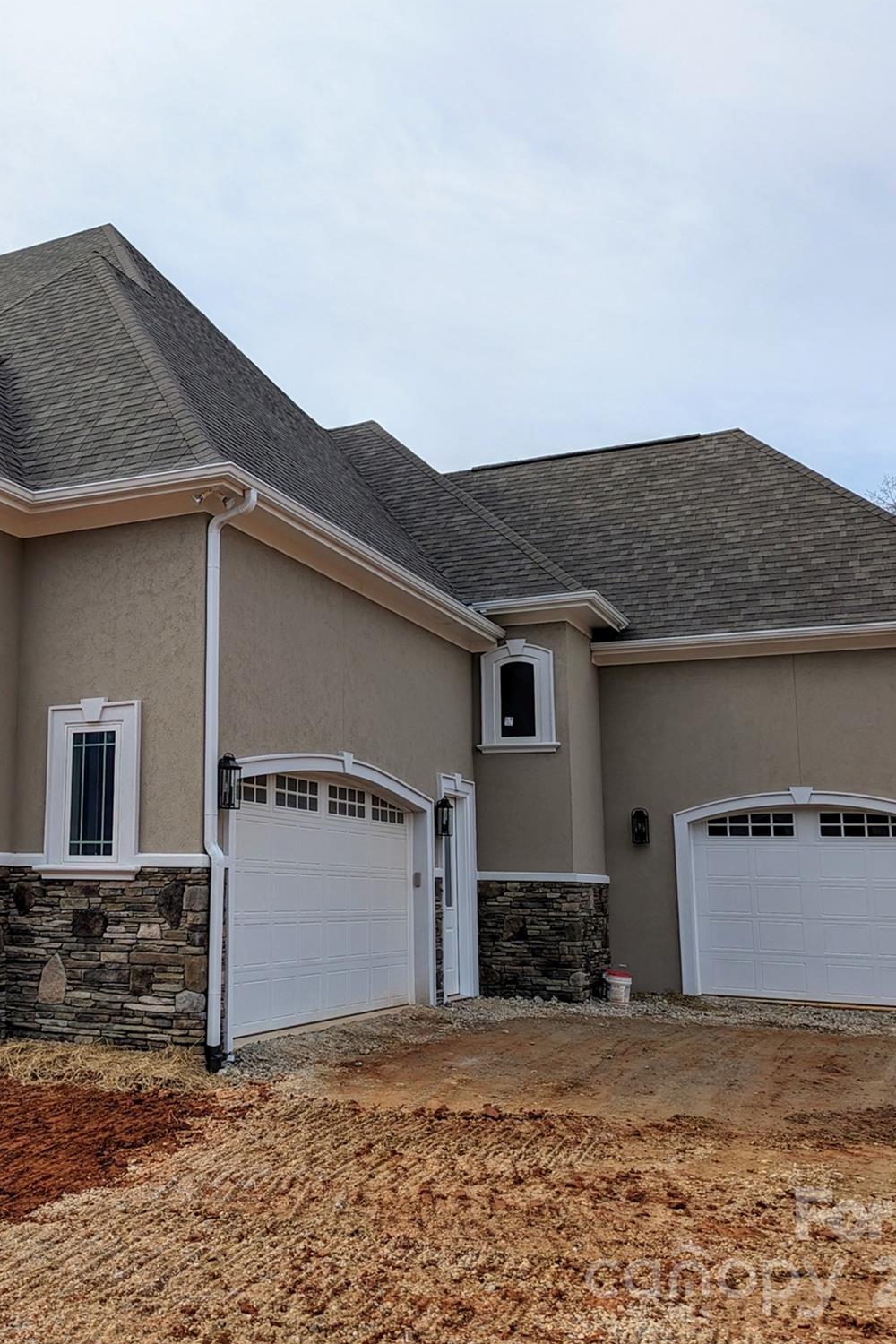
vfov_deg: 55.8
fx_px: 1269
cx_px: 176
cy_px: 668
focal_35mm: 34
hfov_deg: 37.5
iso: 46
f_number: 1.85
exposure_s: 1/1689
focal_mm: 6.81
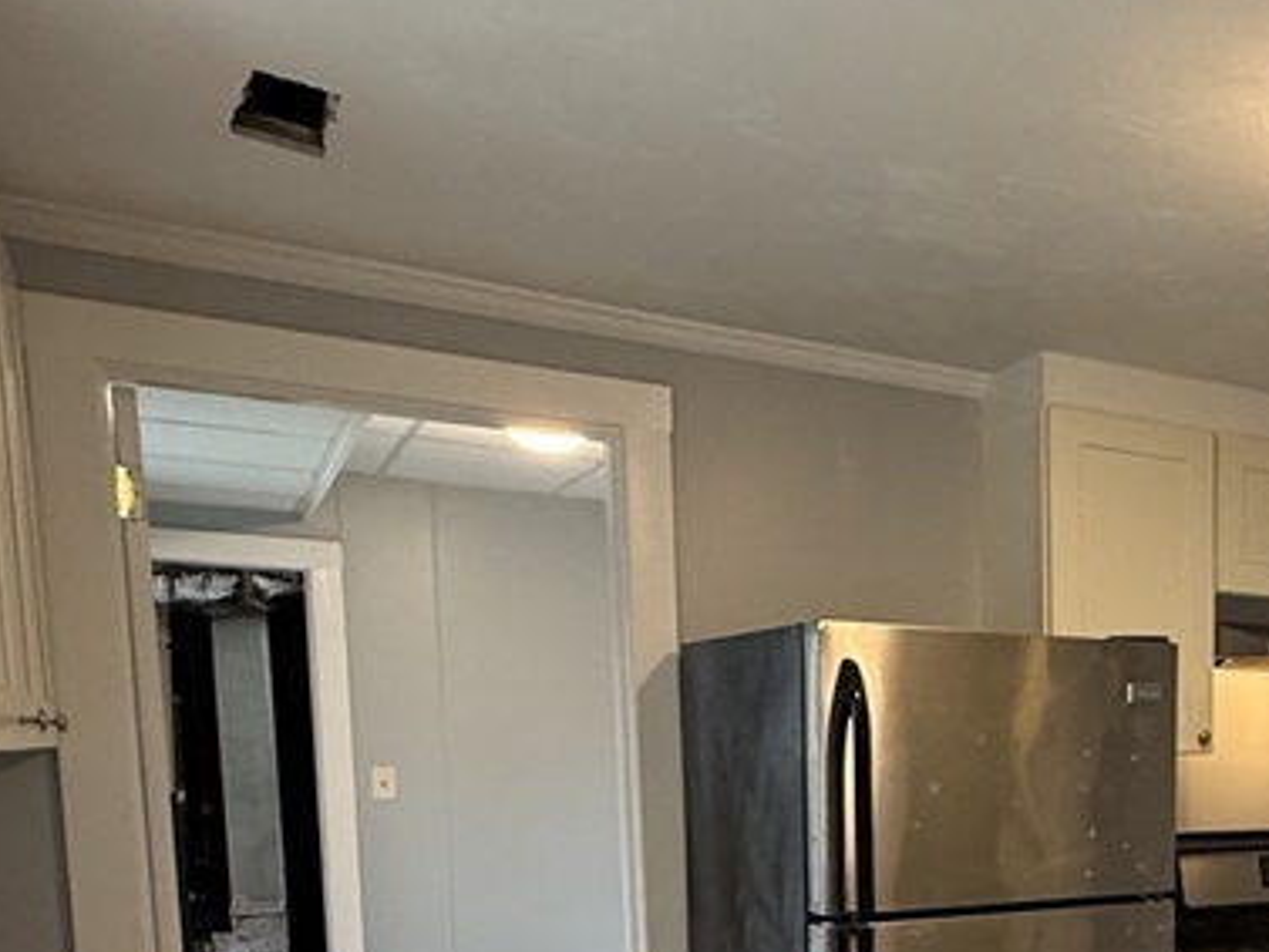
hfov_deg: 43.4
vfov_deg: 35.1
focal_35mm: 38
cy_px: 895
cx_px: 1212
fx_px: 1393
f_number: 2.2
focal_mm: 2.22
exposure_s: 1/60
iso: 400
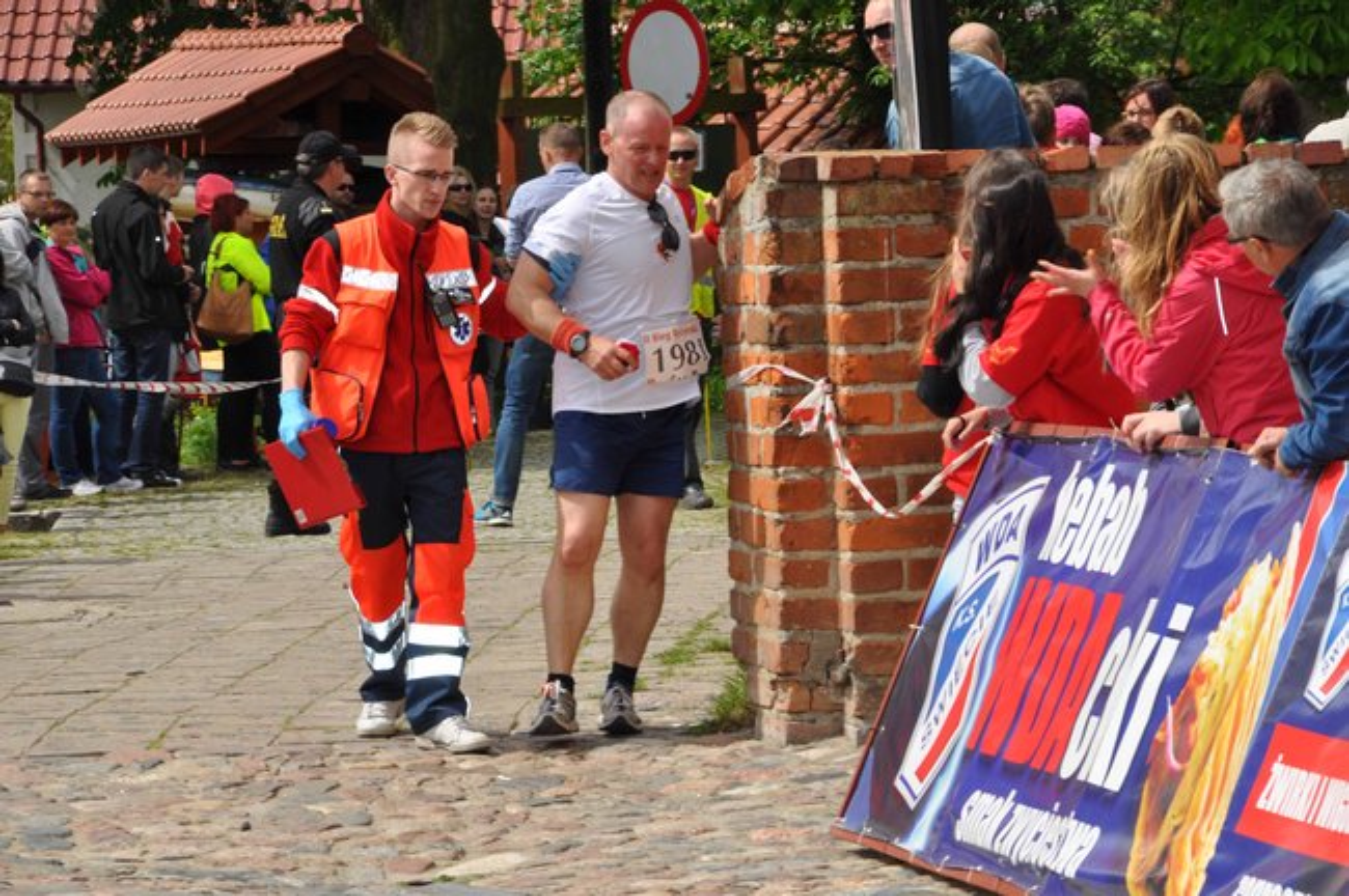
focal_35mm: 270
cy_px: 448
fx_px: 10107
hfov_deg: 7.6
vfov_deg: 5.1
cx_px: 674
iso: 200
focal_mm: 180
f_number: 16
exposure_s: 1/200
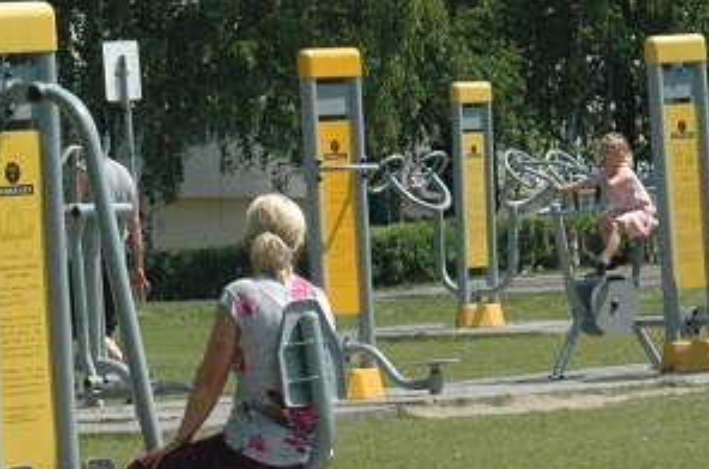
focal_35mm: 406
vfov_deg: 3.4
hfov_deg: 5.1
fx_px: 7979
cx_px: 386
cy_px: -29
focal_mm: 80
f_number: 14
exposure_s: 1/800
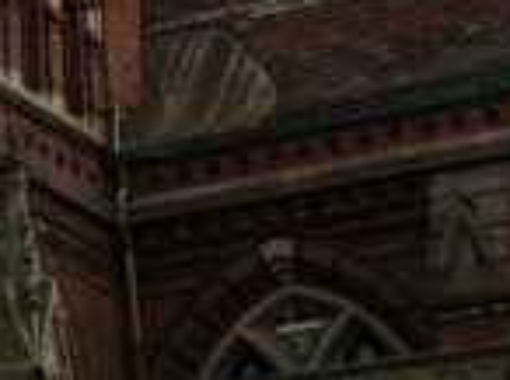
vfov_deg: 6.6
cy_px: -788
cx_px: -227
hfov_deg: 9.5
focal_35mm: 204
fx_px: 3001
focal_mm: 4.15
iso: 25
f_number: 2.2
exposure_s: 1/60
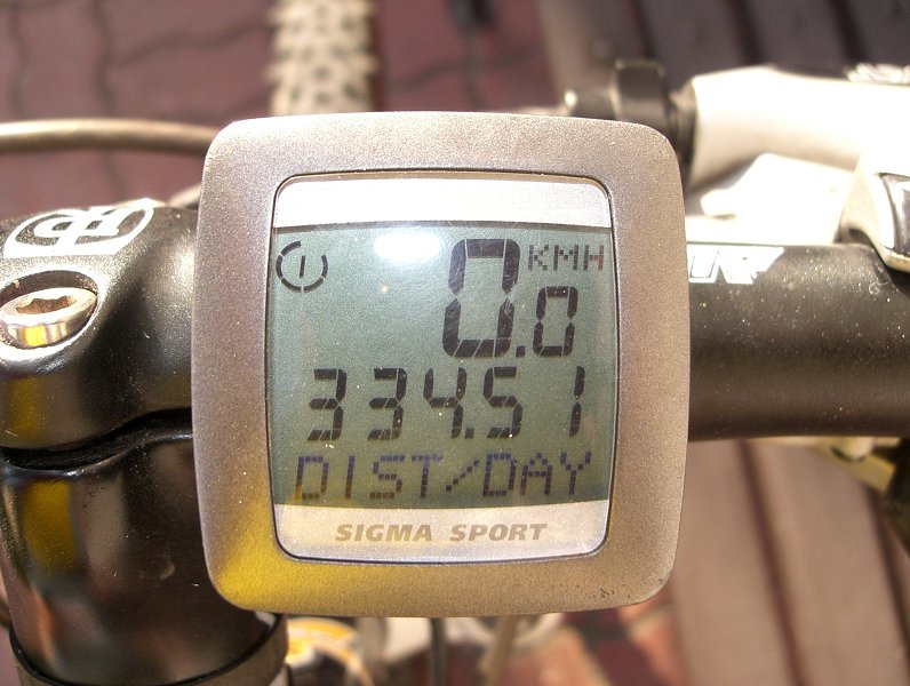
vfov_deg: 37.8
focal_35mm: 38
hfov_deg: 48.9
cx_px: 455
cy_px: 343
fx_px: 1001
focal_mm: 6.3
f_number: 3.1
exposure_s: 1/160
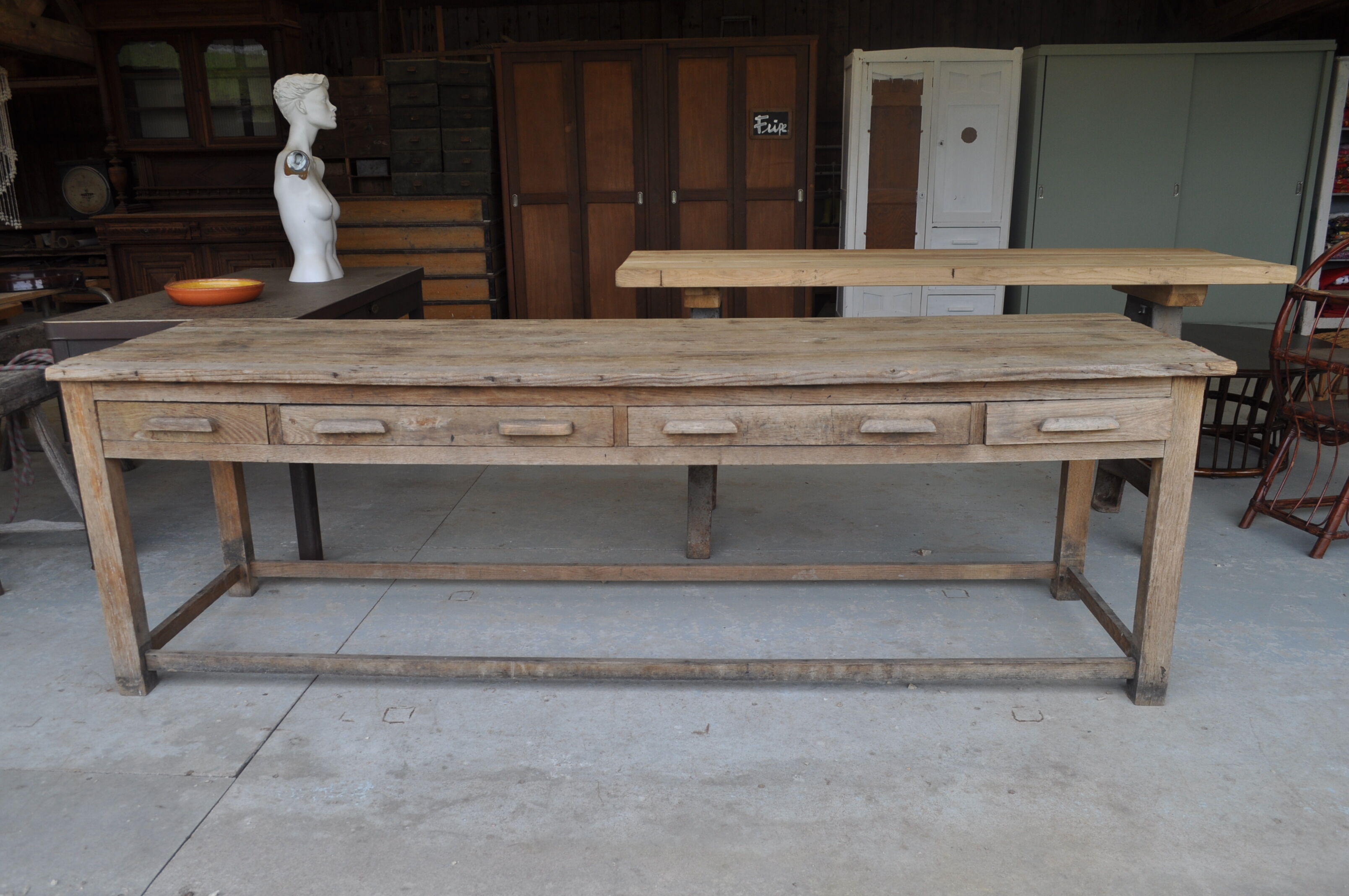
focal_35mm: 27
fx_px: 1011
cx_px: 674
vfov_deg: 47.8
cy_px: 448
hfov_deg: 67.4
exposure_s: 1/125
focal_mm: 18
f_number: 5.6
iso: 200
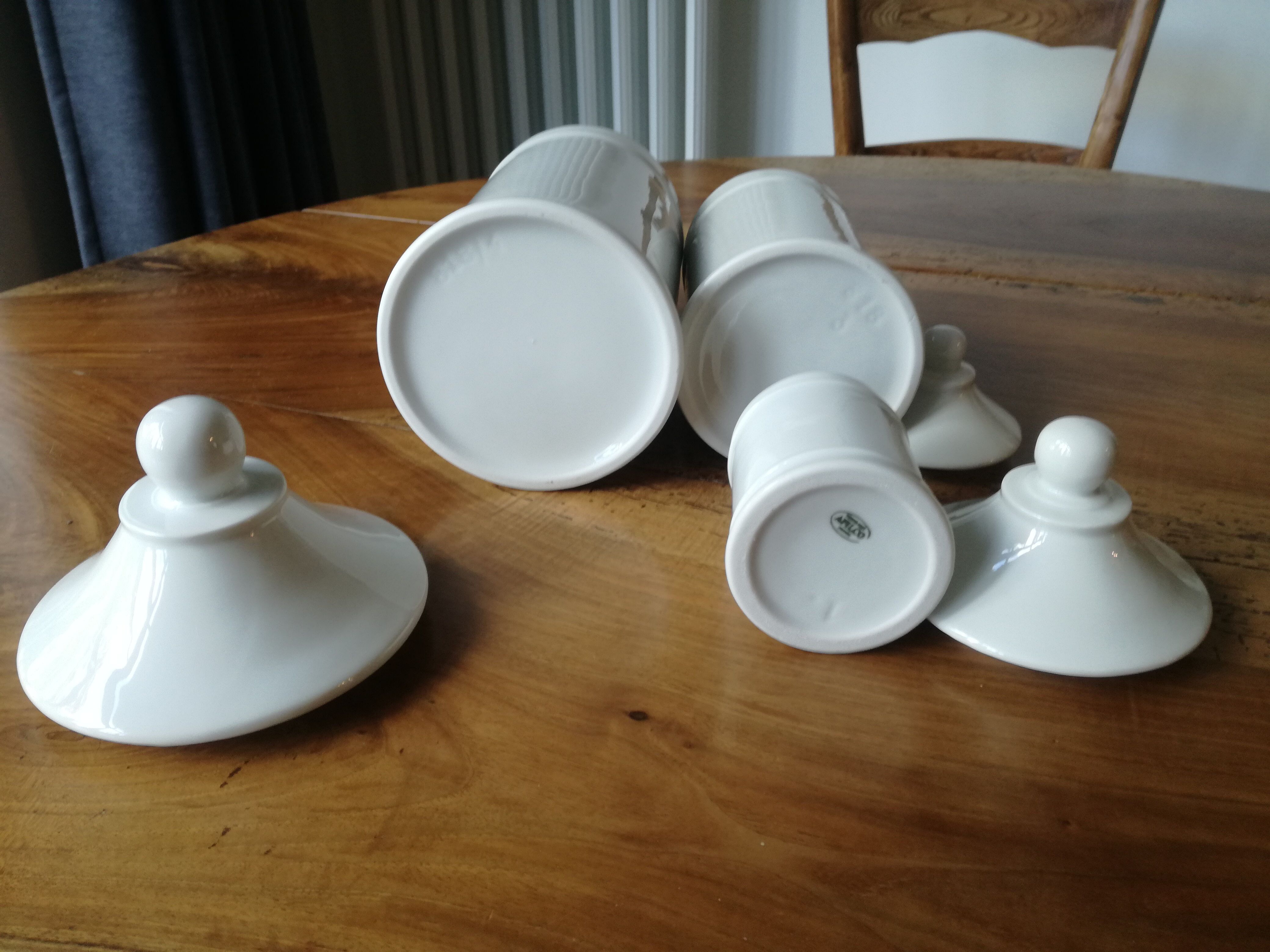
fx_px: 991
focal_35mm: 27
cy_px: 476
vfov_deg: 51.4
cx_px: 635
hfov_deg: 65.3
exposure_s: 1/30
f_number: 2
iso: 80
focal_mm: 3.79
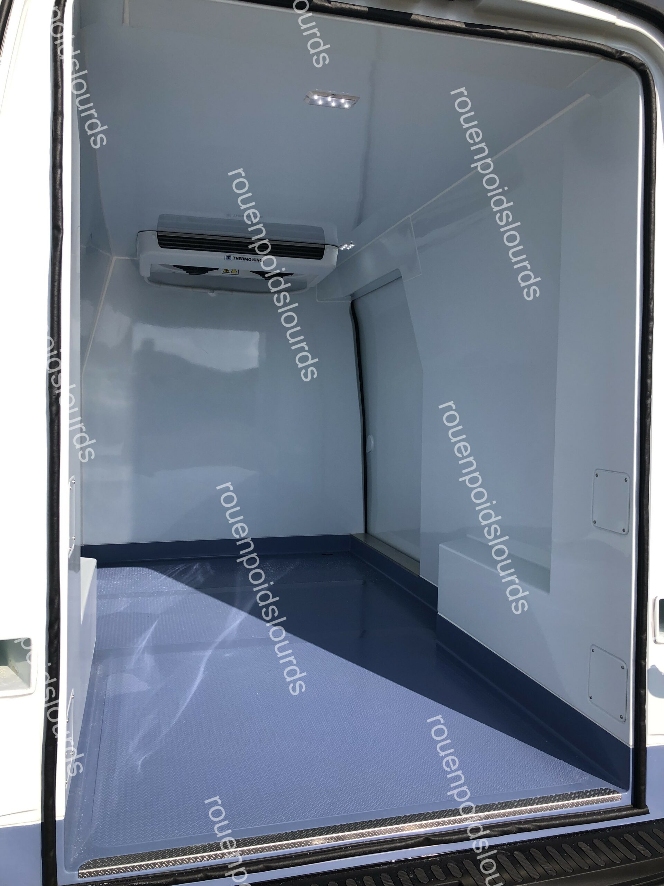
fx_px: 716
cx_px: 332
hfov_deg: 49.7
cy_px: 443
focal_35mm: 28
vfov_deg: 63.4
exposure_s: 1/1869
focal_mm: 3.99
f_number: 1.8
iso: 20
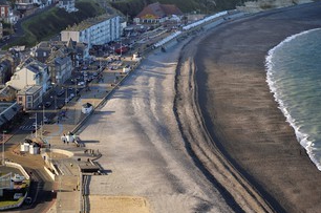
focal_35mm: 186
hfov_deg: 11.1
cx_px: 135
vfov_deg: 7.4
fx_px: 1656
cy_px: 104
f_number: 11
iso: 200
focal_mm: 135
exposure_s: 1/250
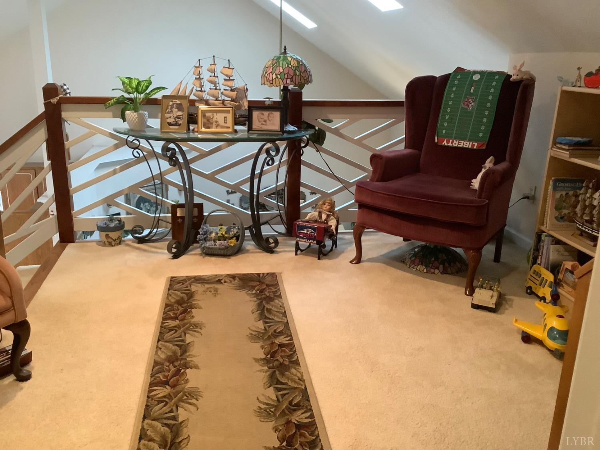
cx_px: 300
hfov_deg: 58.4
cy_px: 225
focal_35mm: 31
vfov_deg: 45.4
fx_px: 537
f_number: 2.4
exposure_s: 1/40
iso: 320
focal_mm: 3.3
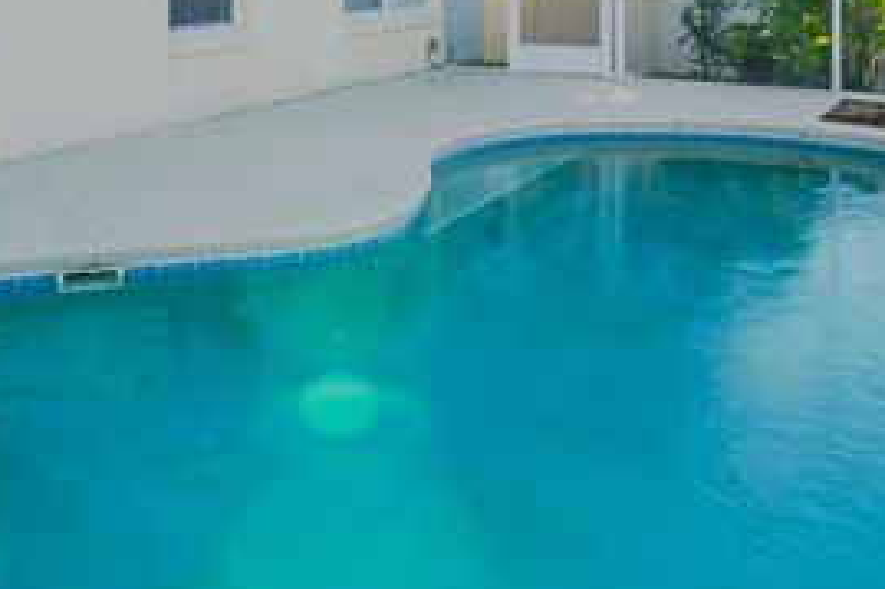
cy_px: -64
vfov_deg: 28.1
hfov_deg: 44.8
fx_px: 1064
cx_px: 327
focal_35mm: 43
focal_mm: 11
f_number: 8
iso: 100
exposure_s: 1/30
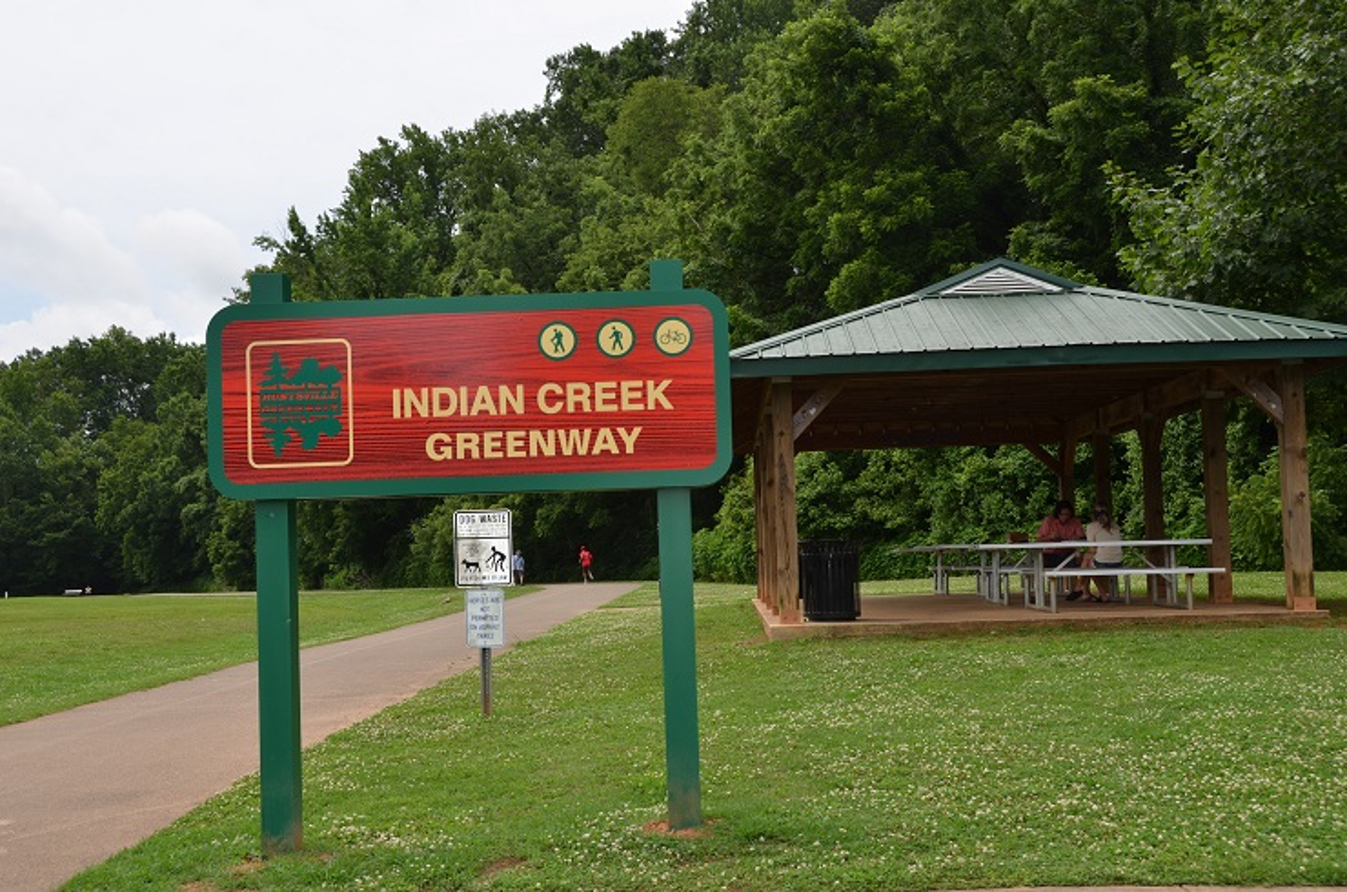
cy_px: 446
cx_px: 674
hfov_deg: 46.5
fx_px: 1568
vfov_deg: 31.8
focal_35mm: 42
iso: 100
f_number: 7.1
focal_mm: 28
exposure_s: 1/250
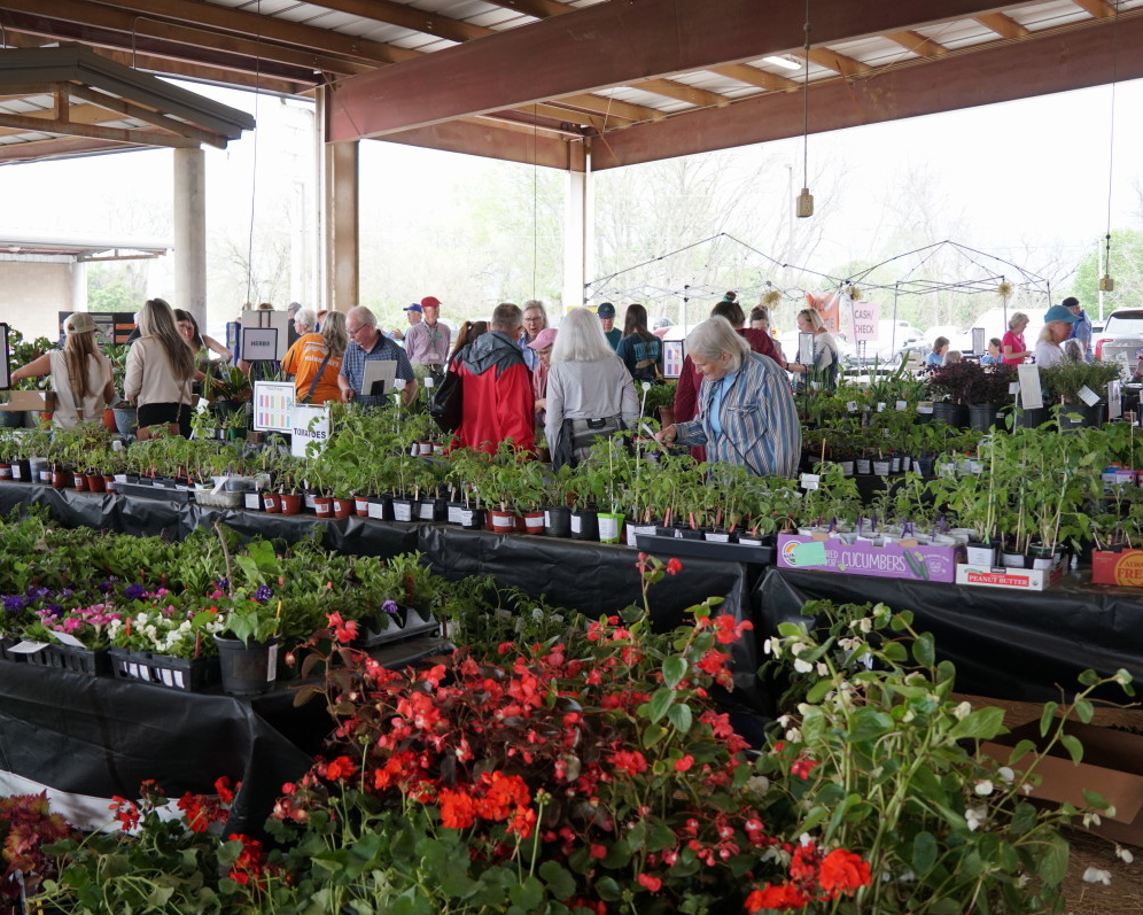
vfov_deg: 36.0
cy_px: 478
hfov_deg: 44.0
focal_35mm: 42
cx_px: 475
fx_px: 1407
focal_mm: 23
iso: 500
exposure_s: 1/60
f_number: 4
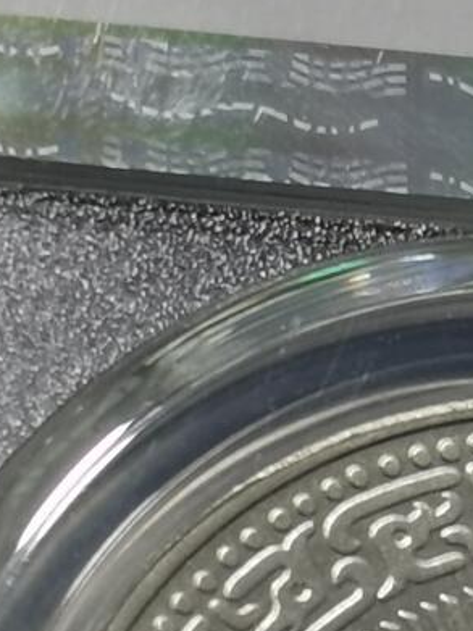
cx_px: 525
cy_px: 584
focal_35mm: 322
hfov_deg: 4.6
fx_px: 5870
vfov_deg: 6.1
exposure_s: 1/100
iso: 50
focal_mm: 5.58
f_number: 1.8
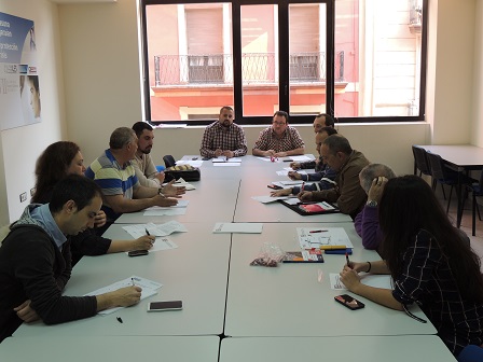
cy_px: 181
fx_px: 558
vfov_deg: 36.0
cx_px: 242
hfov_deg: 46.8
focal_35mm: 40
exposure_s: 1/50
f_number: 3.3
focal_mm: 7.1
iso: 160
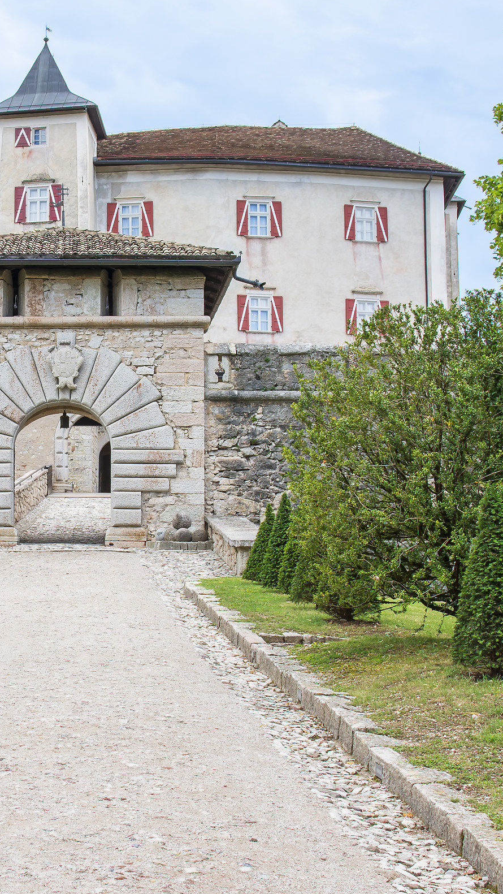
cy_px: 447
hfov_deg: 19.1
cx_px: 55
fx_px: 1469
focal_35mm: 62
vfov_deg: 33.8
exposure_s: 1/160
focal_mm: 26
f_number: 7.1
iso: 100
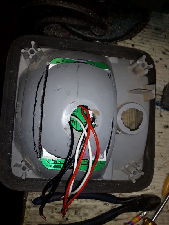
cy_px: 112
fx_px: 202
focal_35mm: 31
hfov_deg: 45.4
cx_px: 84
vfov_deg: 58.4
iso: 40
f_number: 1.9
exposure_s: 1/174
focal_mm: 3.7
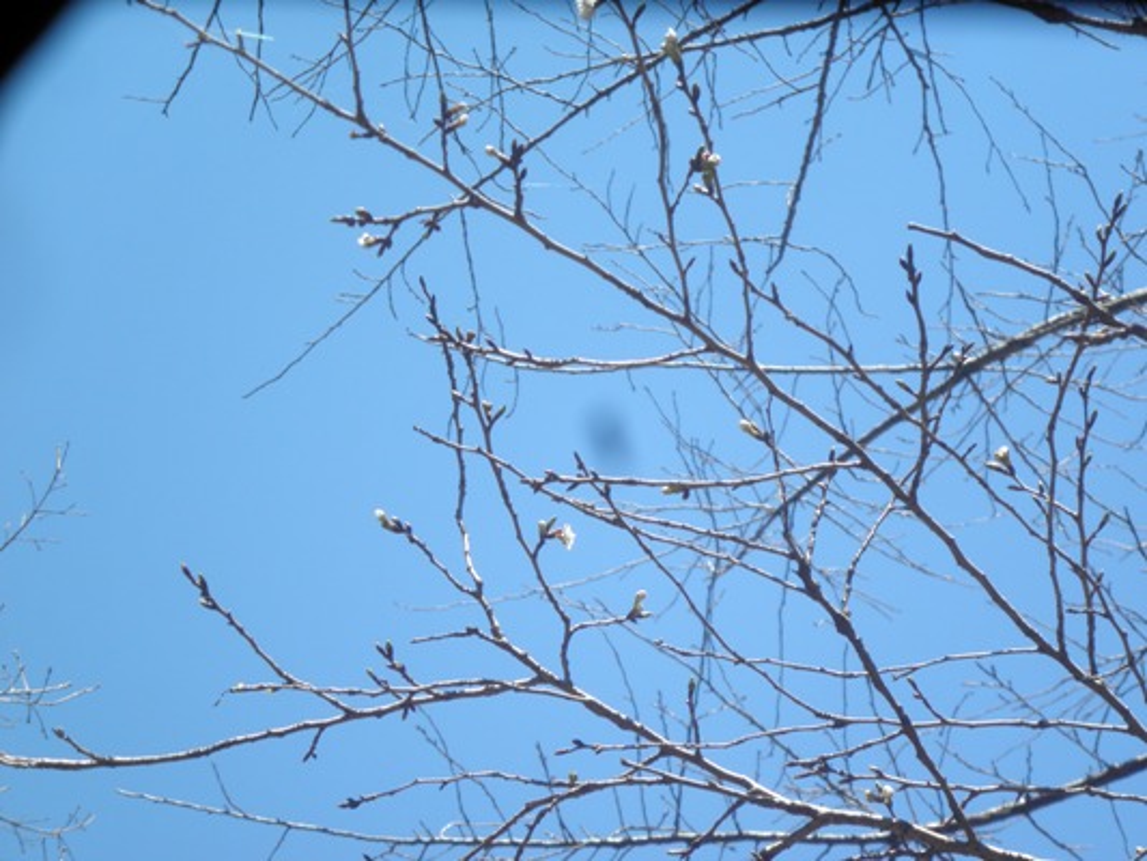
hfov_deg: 15.2
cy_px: 430
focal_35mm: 130
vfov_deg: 11.4
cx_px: 574
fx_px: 4309
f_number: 6.5
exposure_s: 1/125
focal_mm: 23.5
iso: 64
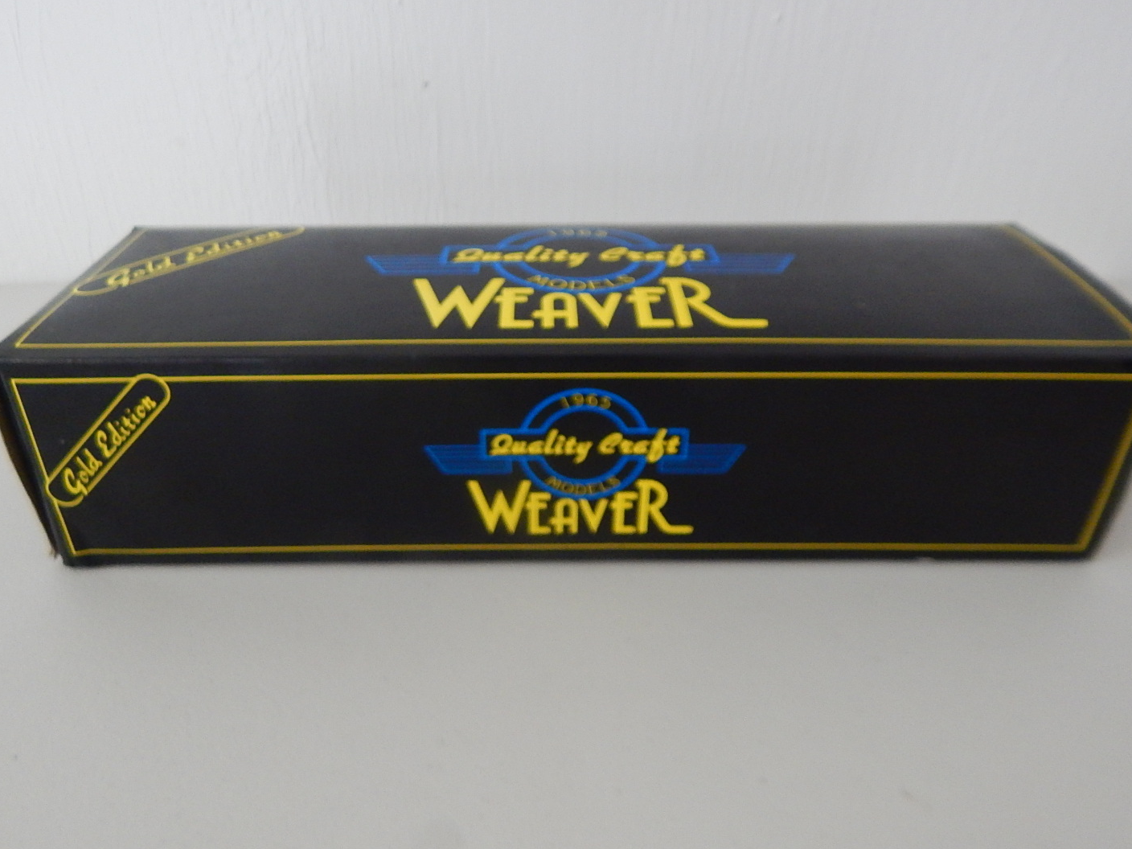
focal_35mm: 25
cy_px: 400
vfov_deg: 54.8
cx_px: 549
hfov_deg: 69.4
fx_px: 818
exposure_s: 1/60
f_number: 3
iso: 400
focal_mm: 4
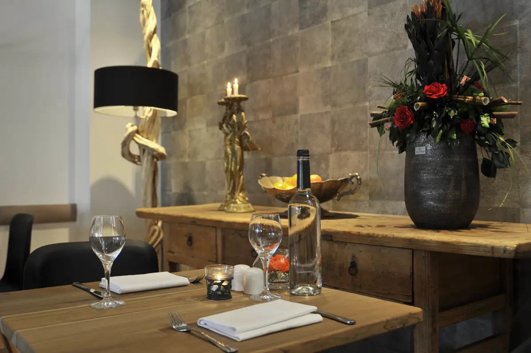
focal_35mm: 35
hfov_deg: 54.5
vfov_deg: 37.8
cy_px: 176
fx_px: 516
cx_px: 266
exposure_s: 1/4
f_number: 4.5
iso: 200
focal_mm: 35
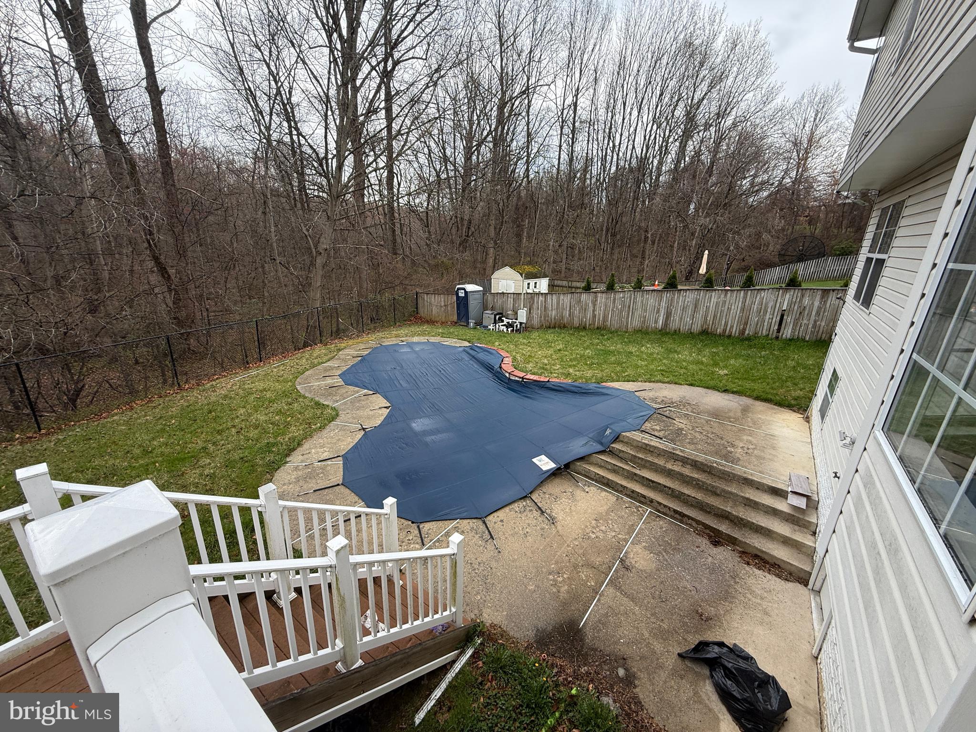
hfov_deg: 102.1
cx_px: 488
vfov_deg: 85.7
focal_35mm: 14
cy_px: 366
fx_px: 395
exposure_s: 1/338
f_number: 2.2
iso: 64
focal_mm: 2.22
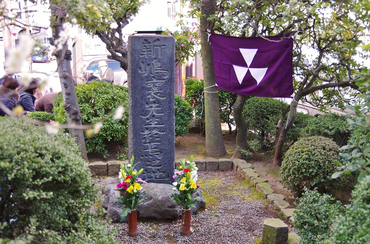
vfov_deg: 28.8
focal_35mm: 46
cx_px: 185
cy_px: 122
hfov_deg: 42.4
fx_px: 477
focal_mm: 31
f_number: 4.5
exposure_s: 1/80
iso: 100
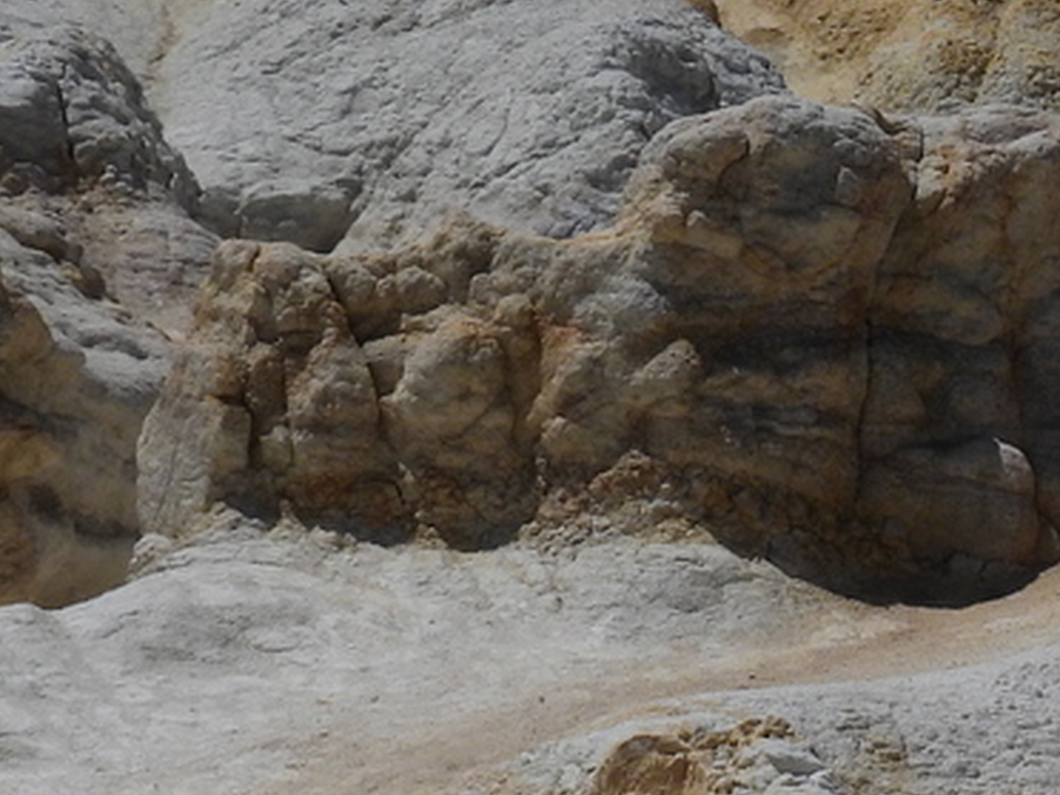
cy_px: 524
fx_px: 7900
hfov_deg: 7.6
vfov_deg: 5.8
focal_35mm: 258
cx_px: 1277
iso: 100
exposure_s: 1/1600
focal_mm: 13.4
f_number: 6.3
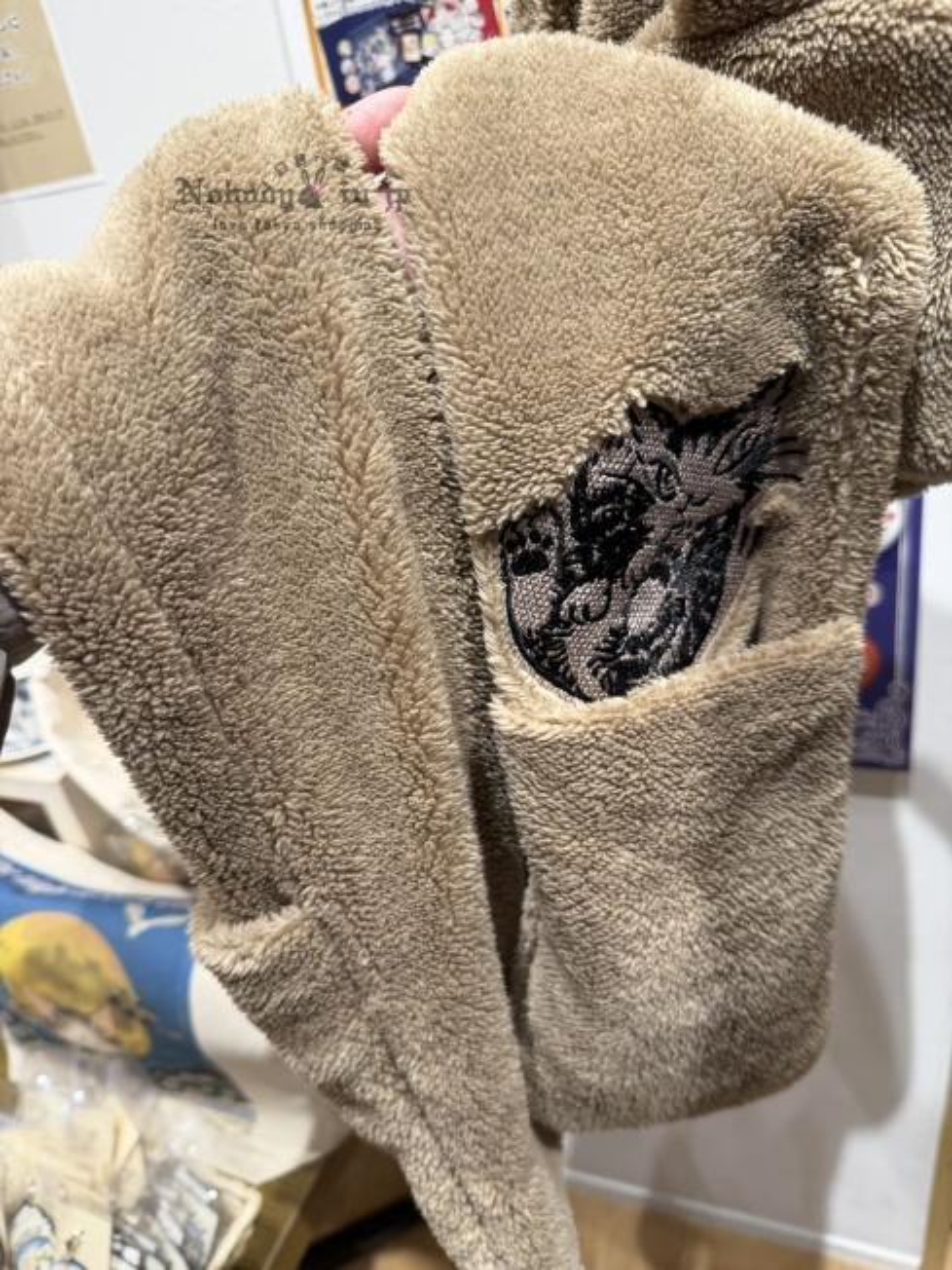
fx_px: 880
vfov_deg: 71.6
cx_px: 476
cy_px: 635
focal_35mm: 24
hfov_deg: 56.8
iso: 160
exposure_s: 1/121
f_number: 1.78
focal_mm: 6.76
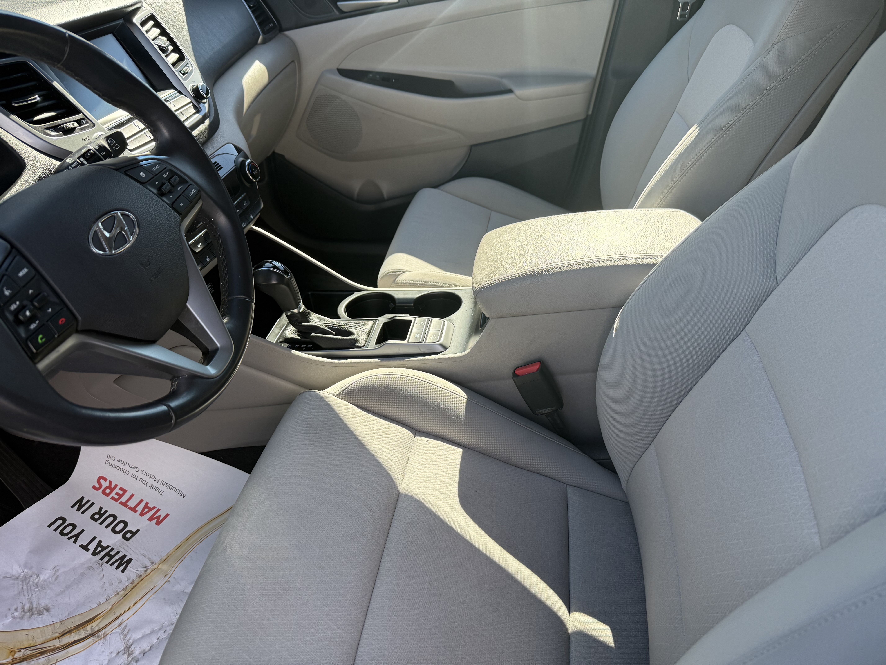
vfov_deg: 56.8
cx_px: 443
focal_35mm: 24
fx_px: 614
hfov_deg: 71.6
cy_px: 332
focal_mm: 6.76
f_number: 1.78
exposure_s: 1/627
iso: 100
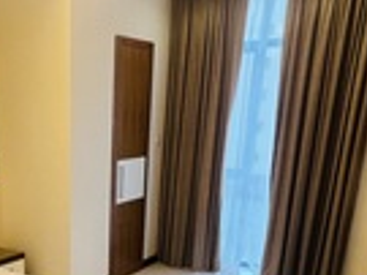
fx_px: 466
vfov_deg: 30.1
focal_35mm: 44
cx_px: 64
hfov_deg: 40.8
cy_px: 287
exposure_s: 1/50
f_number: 1.8
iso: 125
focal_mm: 1.57
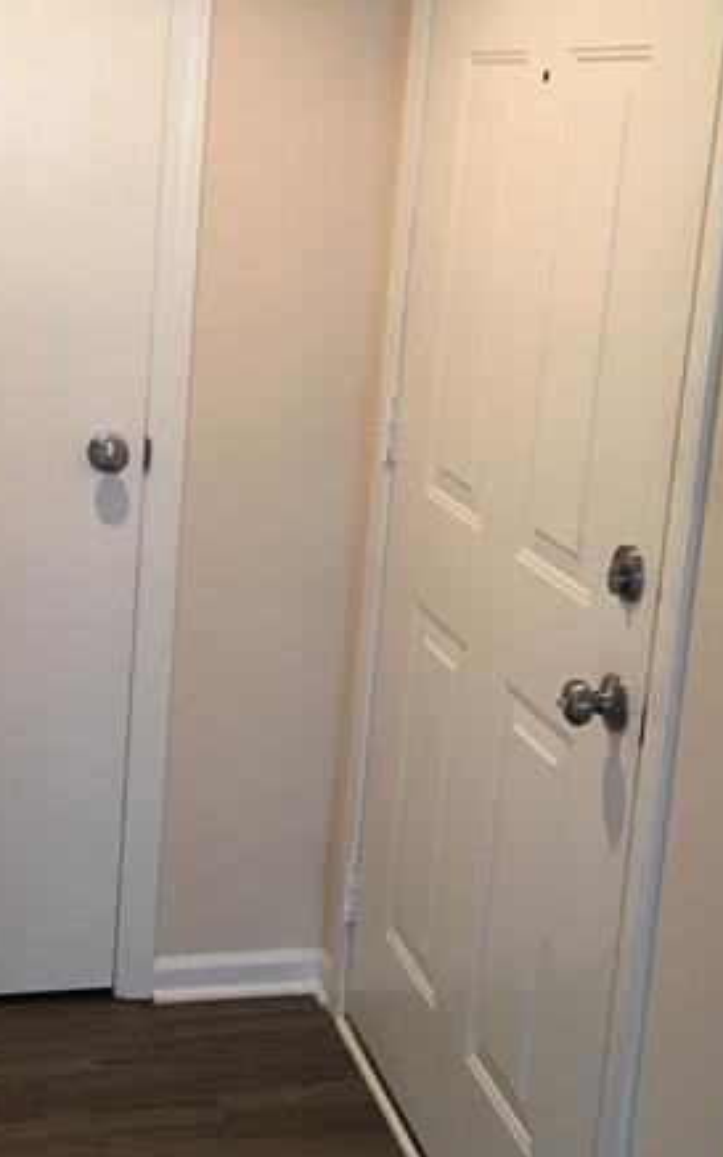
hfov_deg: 23.8
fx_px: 1703
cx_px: 196
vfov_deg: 37.4
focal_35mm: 54
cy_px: 461
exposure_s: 1/15
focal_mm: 4.15
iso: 40
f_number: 2.2
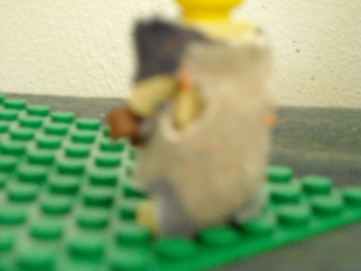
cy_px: 136
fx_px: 1095
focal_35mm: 105
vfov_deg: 14.1
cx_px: 180
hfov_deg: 18.7
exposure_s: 1/8
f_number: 4.7
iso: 455
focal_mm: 17.1
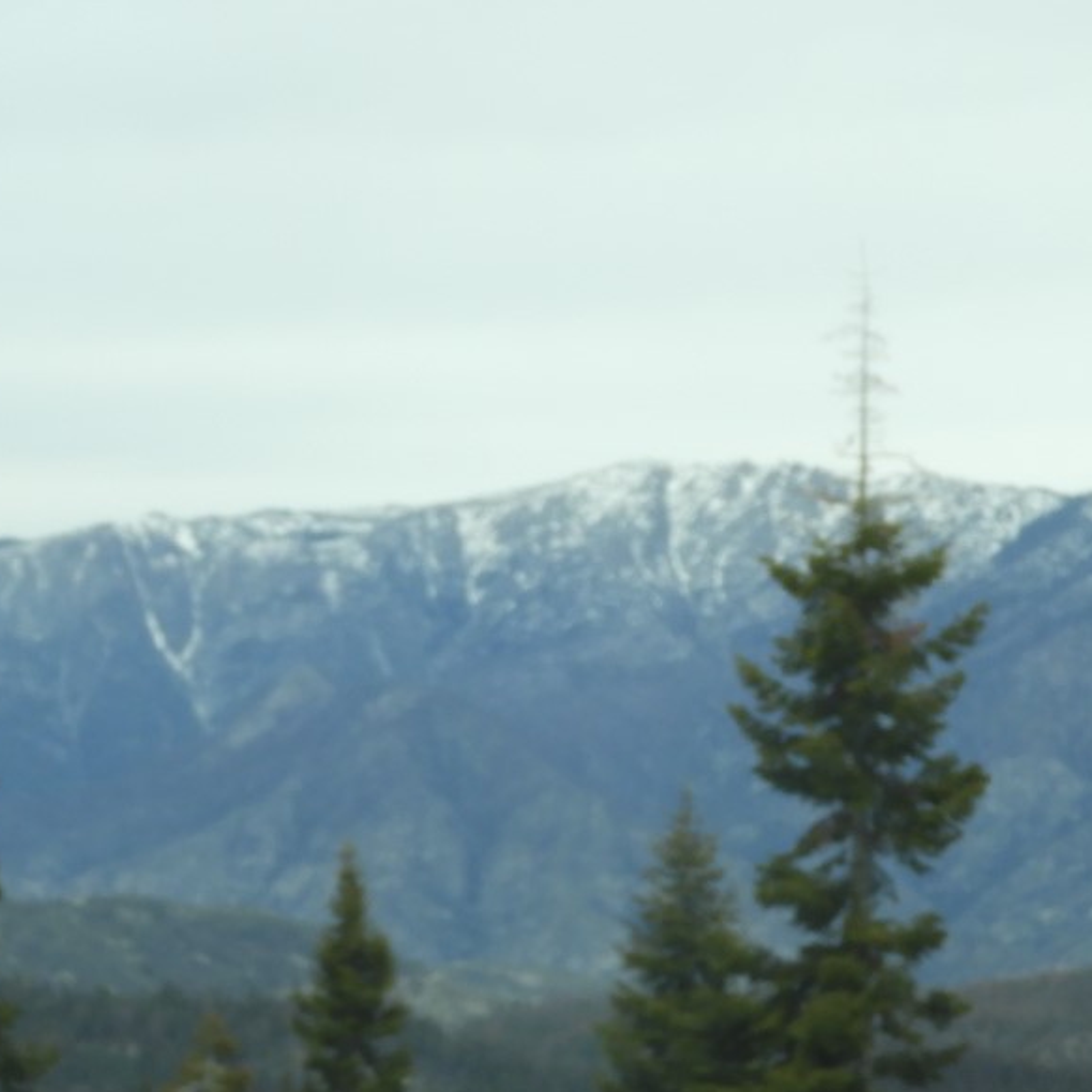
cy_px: 585
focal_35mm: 153
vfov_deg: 11.4
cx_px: 242
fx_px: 5461
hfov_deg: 11.4
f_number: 4.5
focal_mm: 12.5
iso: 100
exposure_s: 1/800
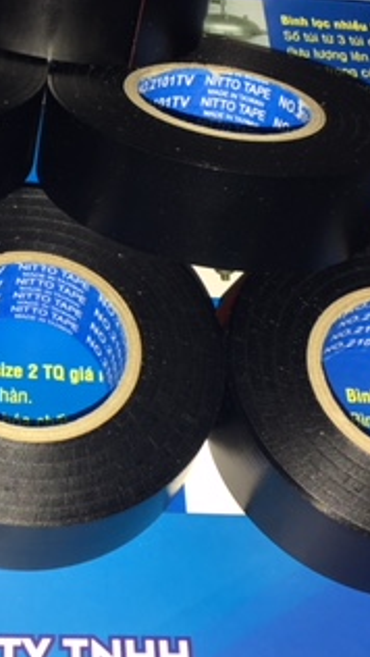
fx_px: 1115
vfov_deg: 32.8
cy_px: 297
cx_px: 58
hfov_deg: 18.6
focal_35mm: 64
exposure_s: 1/38
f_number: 2.2
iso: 25
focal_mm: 4.15
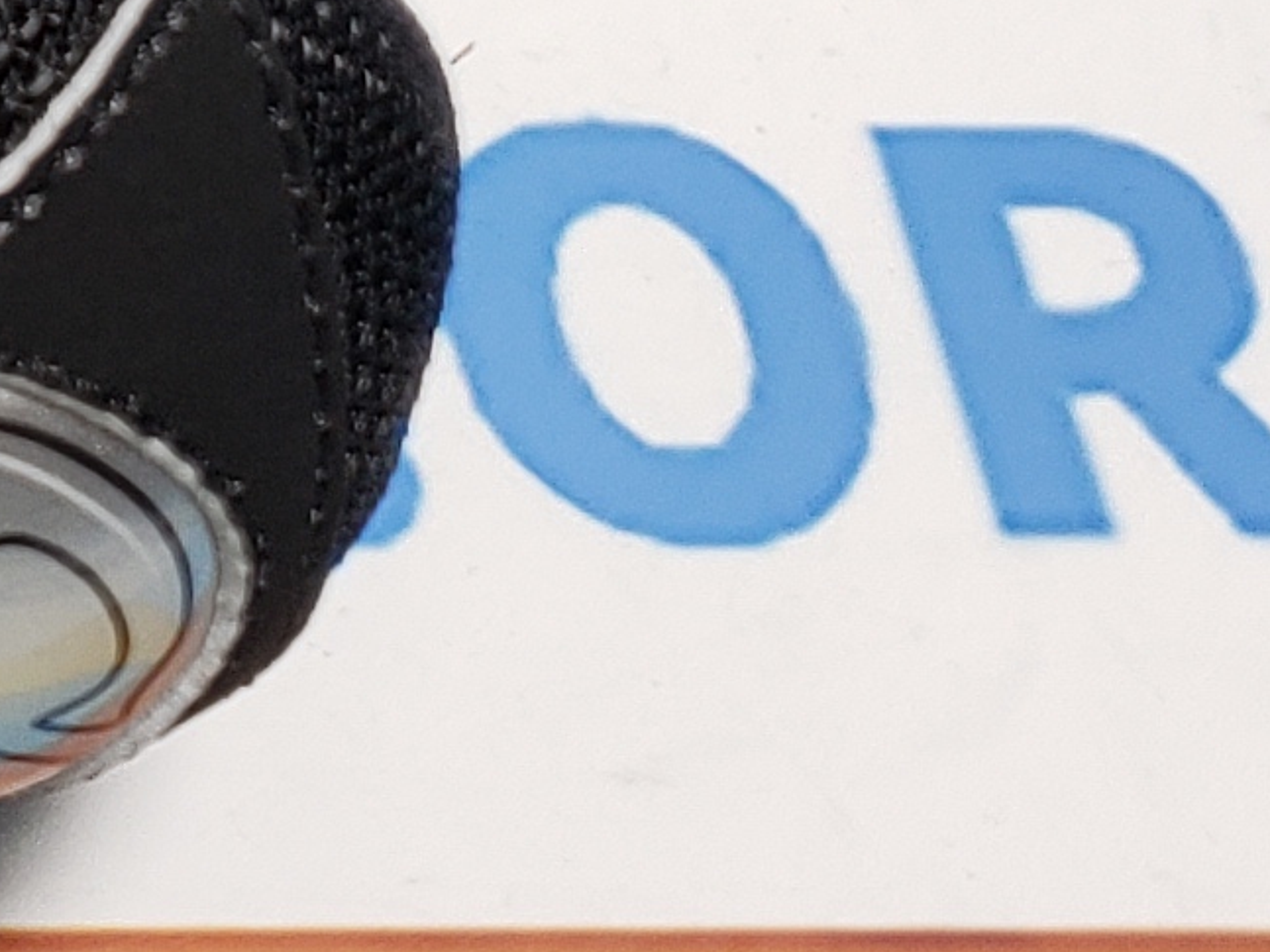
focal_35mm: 162
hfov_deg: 11.2
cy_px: -1533
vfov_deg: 8.2
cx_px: -1203
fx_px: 5942
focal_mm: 4.3
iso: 50
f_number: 1.5
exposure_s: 1/354
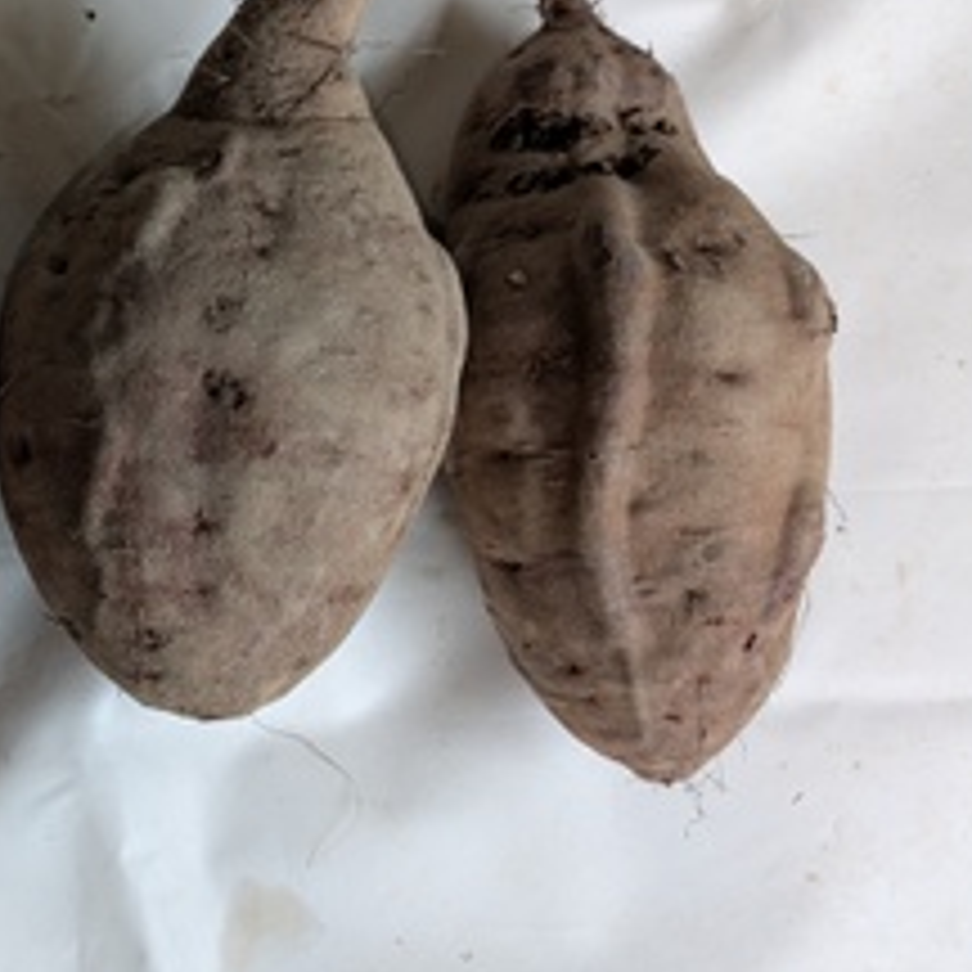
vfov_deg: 34.6
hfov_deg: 31.6
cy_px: 400
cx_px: -40
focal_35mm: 49
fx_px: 1557
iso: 45
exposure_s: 1/257
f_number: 1.89
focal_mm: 5.43
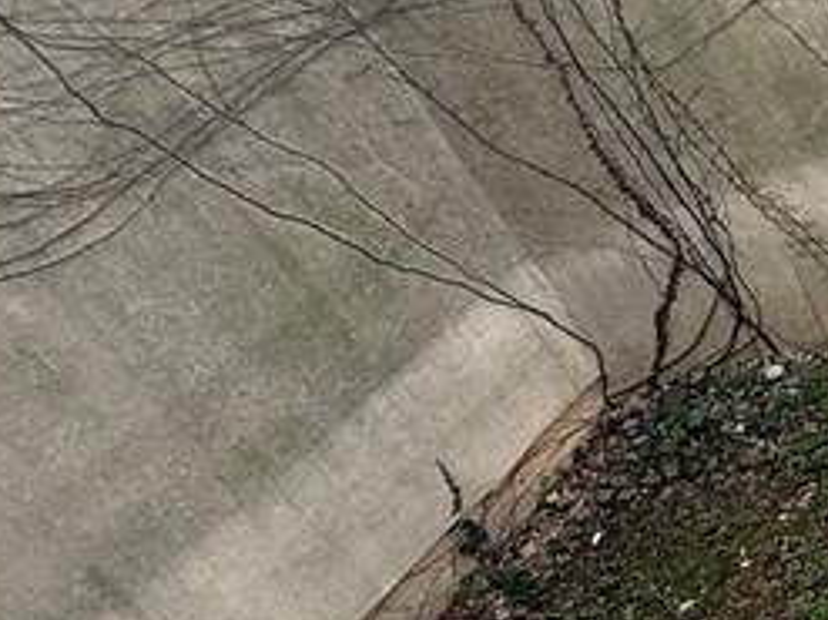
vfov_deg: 23.9
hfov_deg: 20.5
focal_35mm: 58
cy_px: -34
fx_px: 1387
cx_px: 1562
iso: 50
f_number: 2.2
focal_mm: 2.22
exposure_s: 1/351
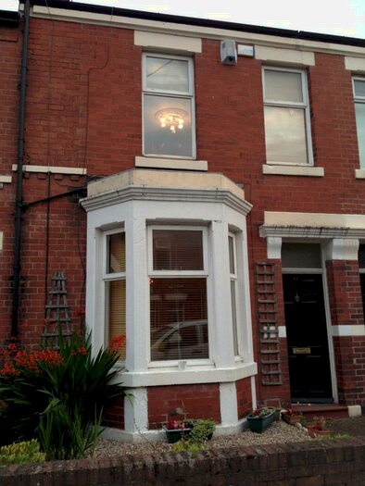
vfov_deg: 52.6
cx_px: 182
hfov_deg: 40.7
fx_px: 492
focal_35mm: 35
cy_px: 243
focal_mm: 4.28
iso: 64
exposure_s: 1/60
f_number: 2.4
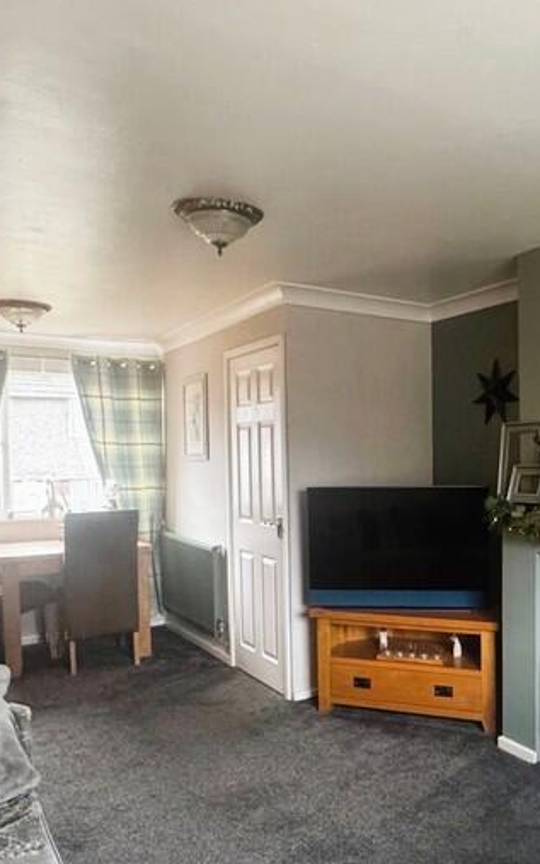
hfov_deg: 40.0
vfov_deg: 61.6
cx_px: 441
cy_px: 565
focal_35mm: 30
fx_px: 706
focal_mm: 2.22
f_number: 2.2
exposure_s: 1/50
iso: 400
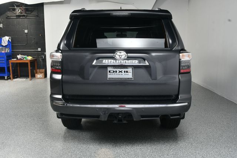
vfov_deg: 38.8
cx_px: 118
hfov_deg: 55.8
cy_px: 79
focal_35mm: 34
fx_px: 224
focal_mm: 23
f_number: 10
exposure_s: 1/160
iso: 100
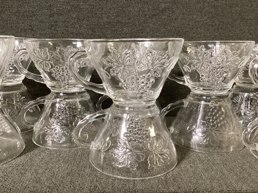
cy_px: 96
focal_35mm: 31
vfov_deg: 45.4
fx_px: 231
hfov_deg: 58.3
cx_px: 129
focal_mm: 3.3
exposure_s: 1/40
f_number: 2.4
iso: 250
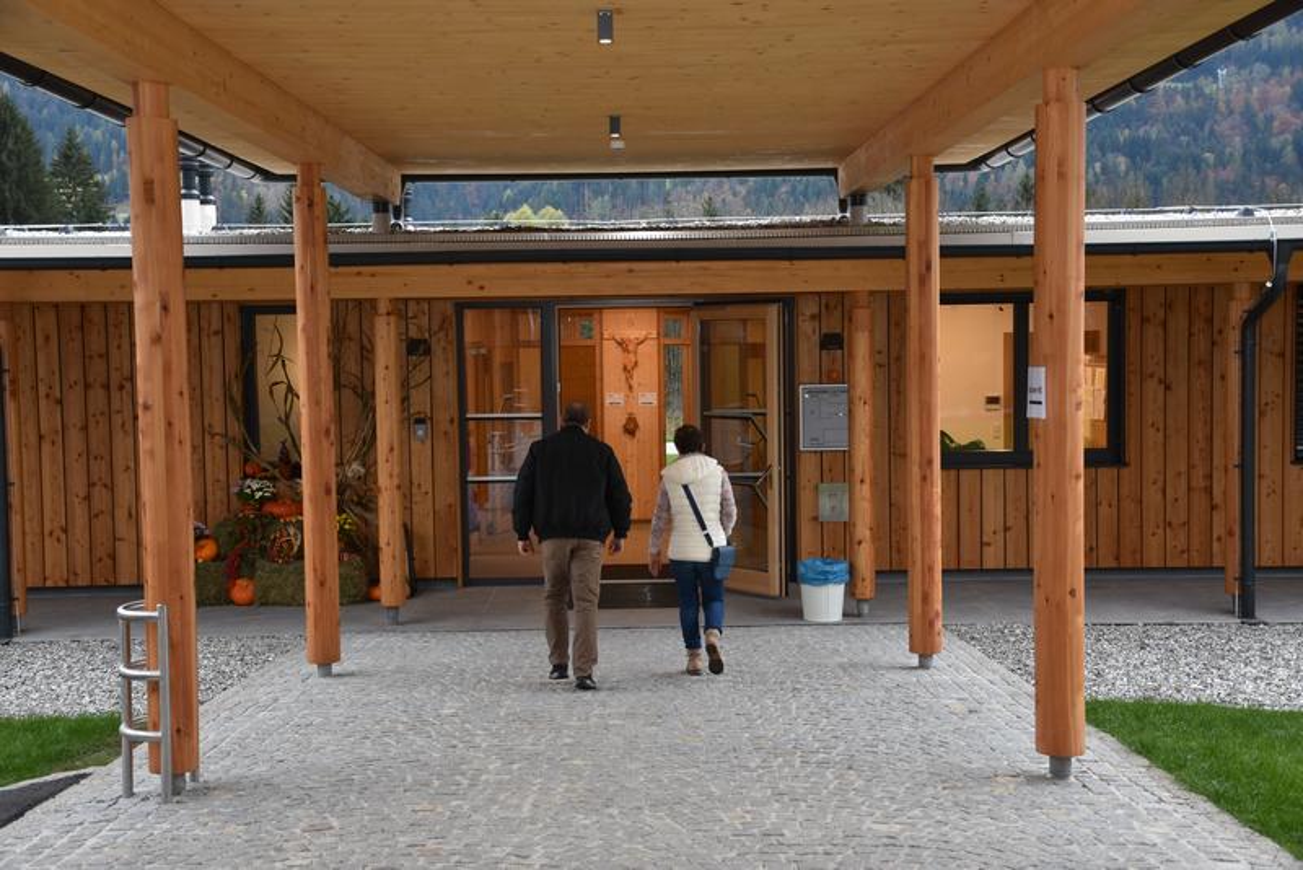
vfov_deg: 26.5
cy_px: 435
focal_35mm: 51
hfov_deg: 38.9
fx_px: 1846
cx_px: 652
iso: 200
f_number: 4.2
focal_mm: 34
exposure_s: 1/60
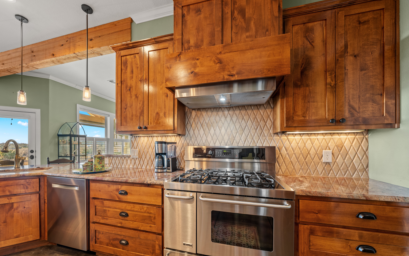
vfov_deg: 78.3
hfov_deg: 105.2
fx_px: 156
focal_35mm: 14
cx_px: 194
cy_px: 143
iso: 100
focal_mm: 13
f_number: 8
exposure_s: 1/3
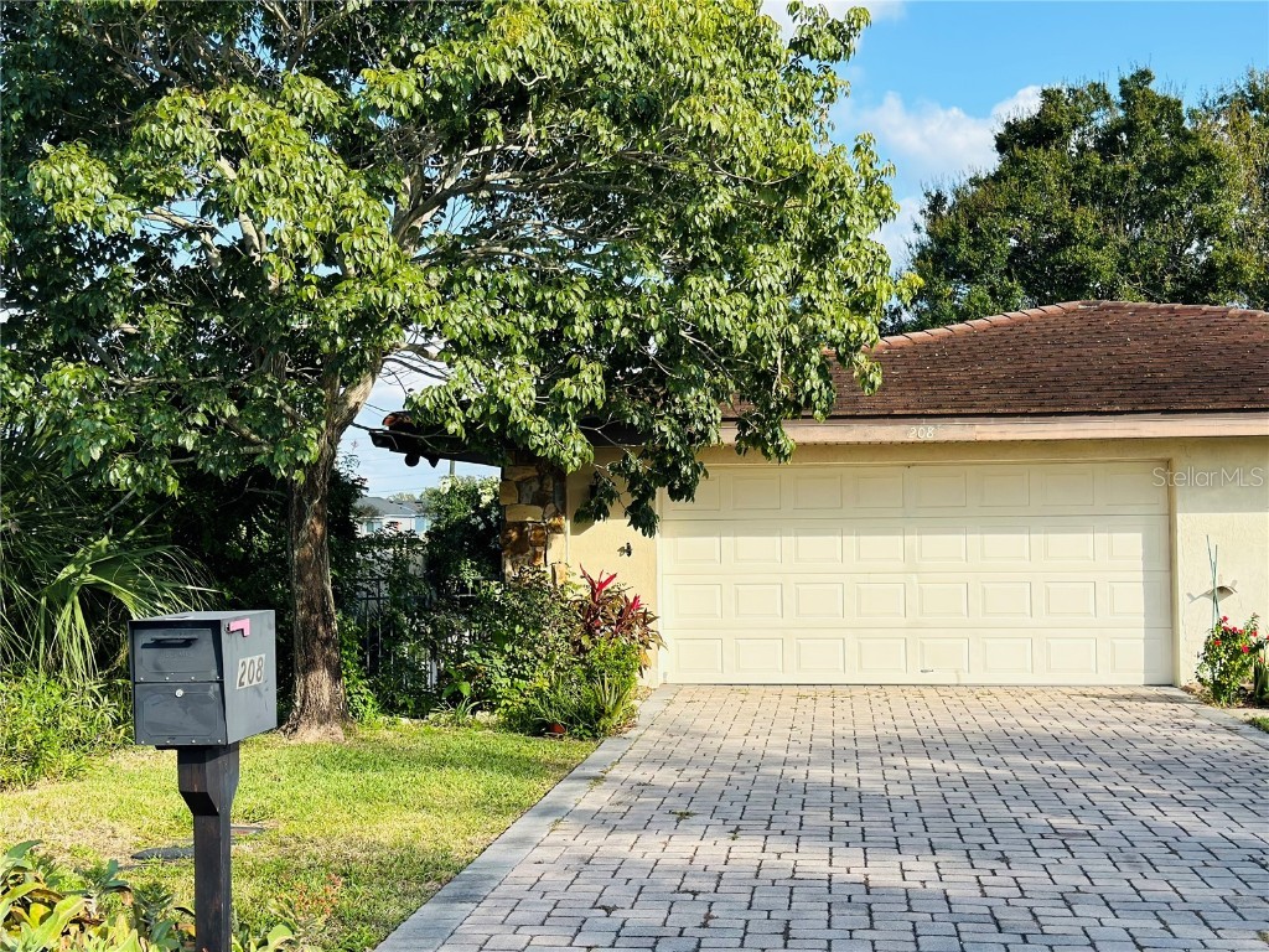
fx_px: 1760
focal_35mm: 48
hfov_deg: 39.7
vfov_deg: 30.3
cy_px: 476
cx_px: 634
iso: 100
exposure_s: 1/3597
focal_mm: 6.86
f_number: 1.78
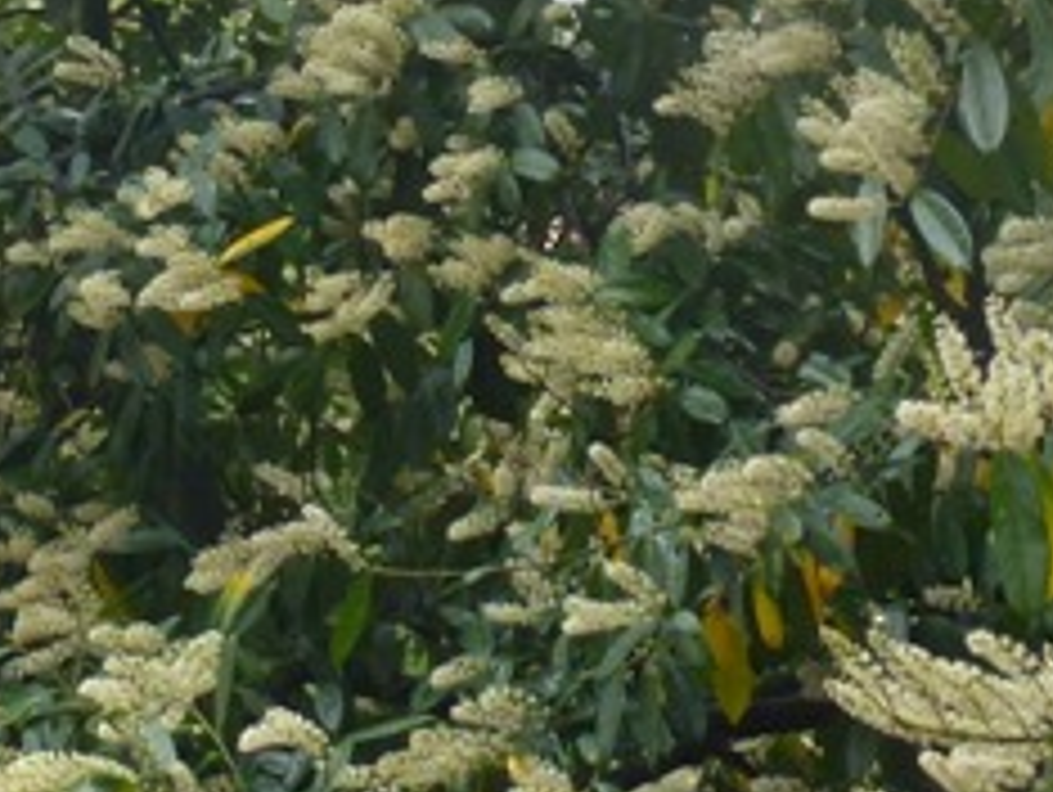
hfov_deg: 11.8
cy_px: -194
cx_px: 180
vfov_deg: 8.8
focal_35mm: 166
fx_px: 5055
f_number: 3.8
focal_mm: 6.8
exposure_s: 1/80
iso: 125
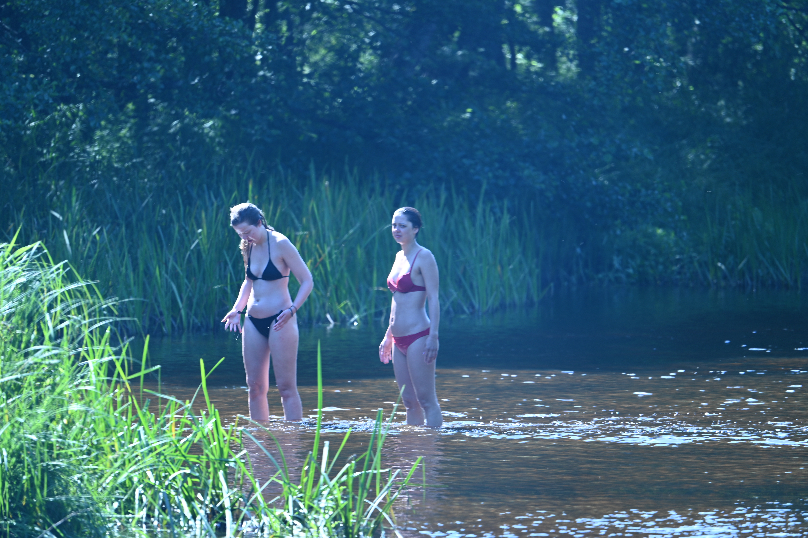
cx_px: 404
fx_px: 11214
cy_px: 269
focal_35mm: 500
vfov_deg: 2.7
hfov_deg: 4.1
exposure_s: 1/100
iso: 180
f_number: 6.7
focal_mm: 500
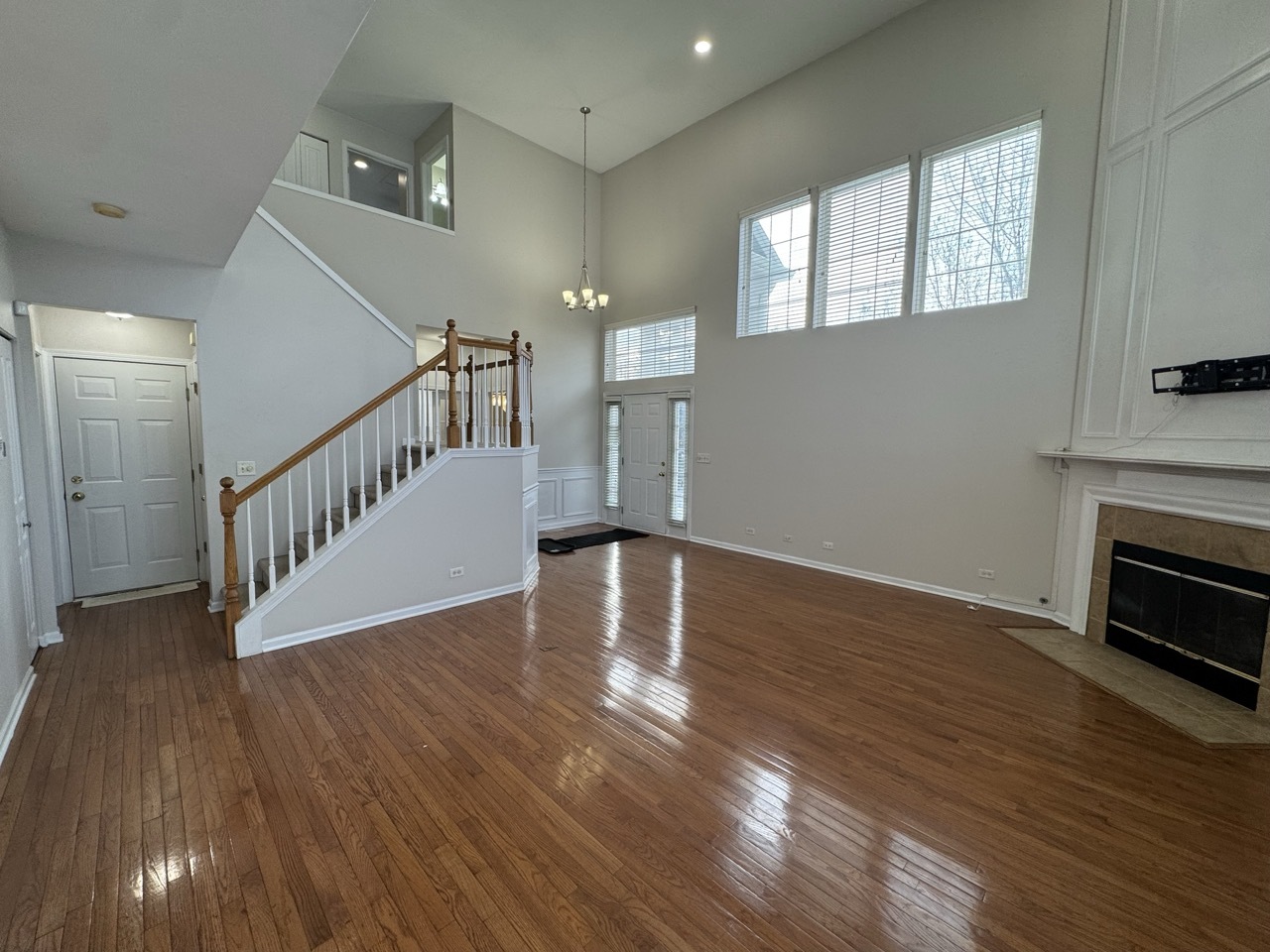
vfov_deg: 85.7
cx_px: 635
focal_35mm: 14
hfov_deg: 102.1
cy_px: 476
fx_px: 514
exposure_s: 1/120
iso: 100
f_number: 2.2
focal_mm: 2.22
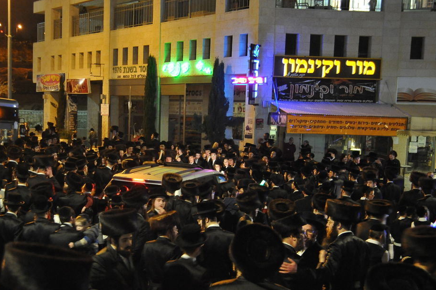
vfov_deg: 22.2
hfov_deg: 32.6
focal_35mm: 61
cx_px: 144
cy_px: 174
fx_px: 738
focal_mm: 40
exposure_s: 1/25
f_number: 3.3
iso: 5000
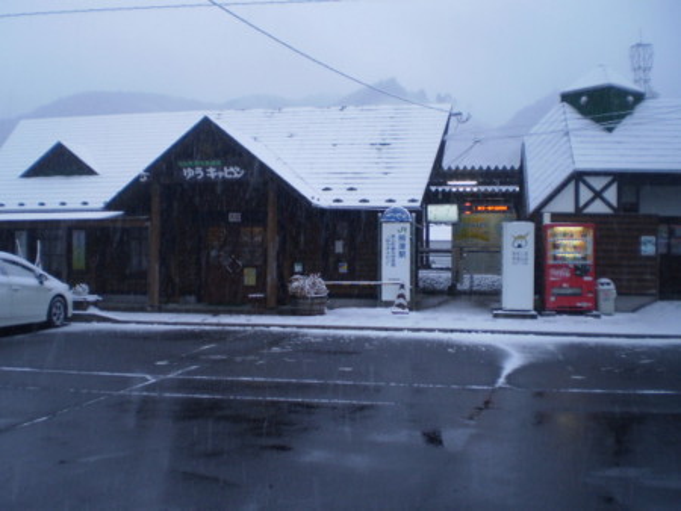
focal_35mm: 36
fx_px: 709
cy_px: 256
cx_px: 340
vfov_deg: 39.7
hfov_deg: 51.3
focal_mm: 6.3
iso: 125
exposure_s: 1/30
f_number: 3.1
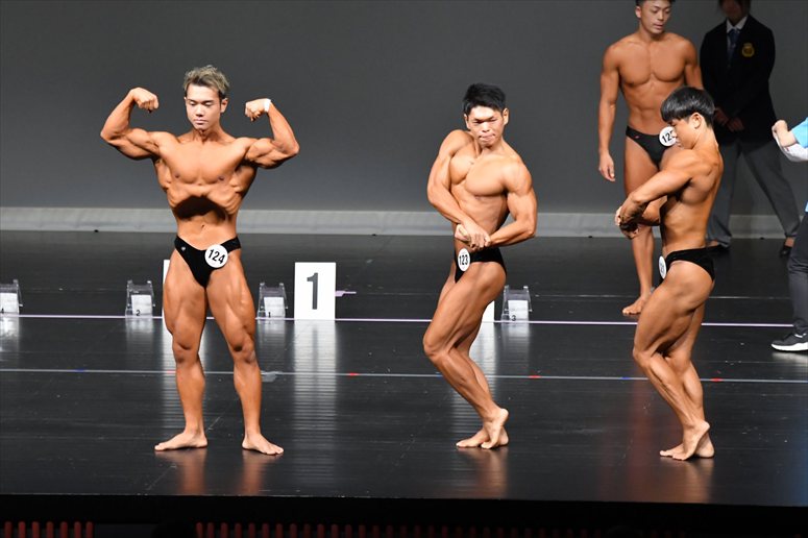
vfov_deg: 5.1
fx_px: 6057
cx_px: 404
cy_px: 269
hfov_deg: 7.6
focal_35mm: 270
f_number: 5.6
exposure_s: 1/400
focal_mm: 180
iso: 5000
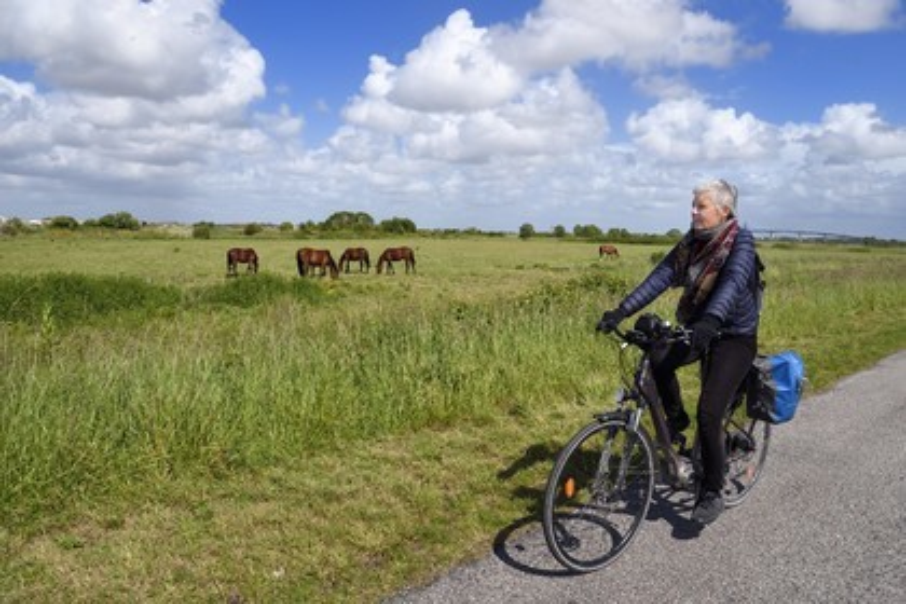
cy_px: 302
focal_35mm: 24
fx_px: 604
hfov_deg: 73.7
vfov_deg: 53.1
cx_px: 453
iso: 200
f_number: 8
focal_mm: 24
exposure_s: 1/1250
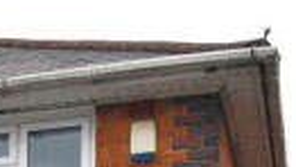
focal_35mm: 110
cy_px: 464
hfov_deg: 19.3
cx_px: 73
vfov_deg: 9.3
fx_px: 864
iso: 200
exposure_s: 1/250
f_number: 7.1
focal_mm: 14
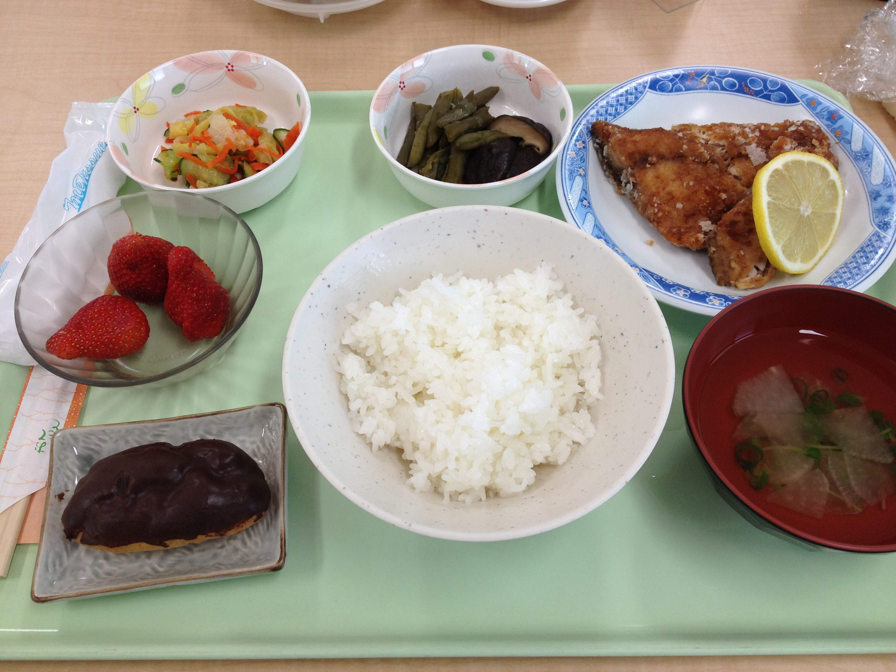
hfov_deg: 52.6
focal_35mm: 35
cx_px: 448
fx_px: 906
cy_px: 336
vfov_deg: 40.7
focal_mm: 4.28
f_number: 2.4
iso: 64
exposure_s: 1/60
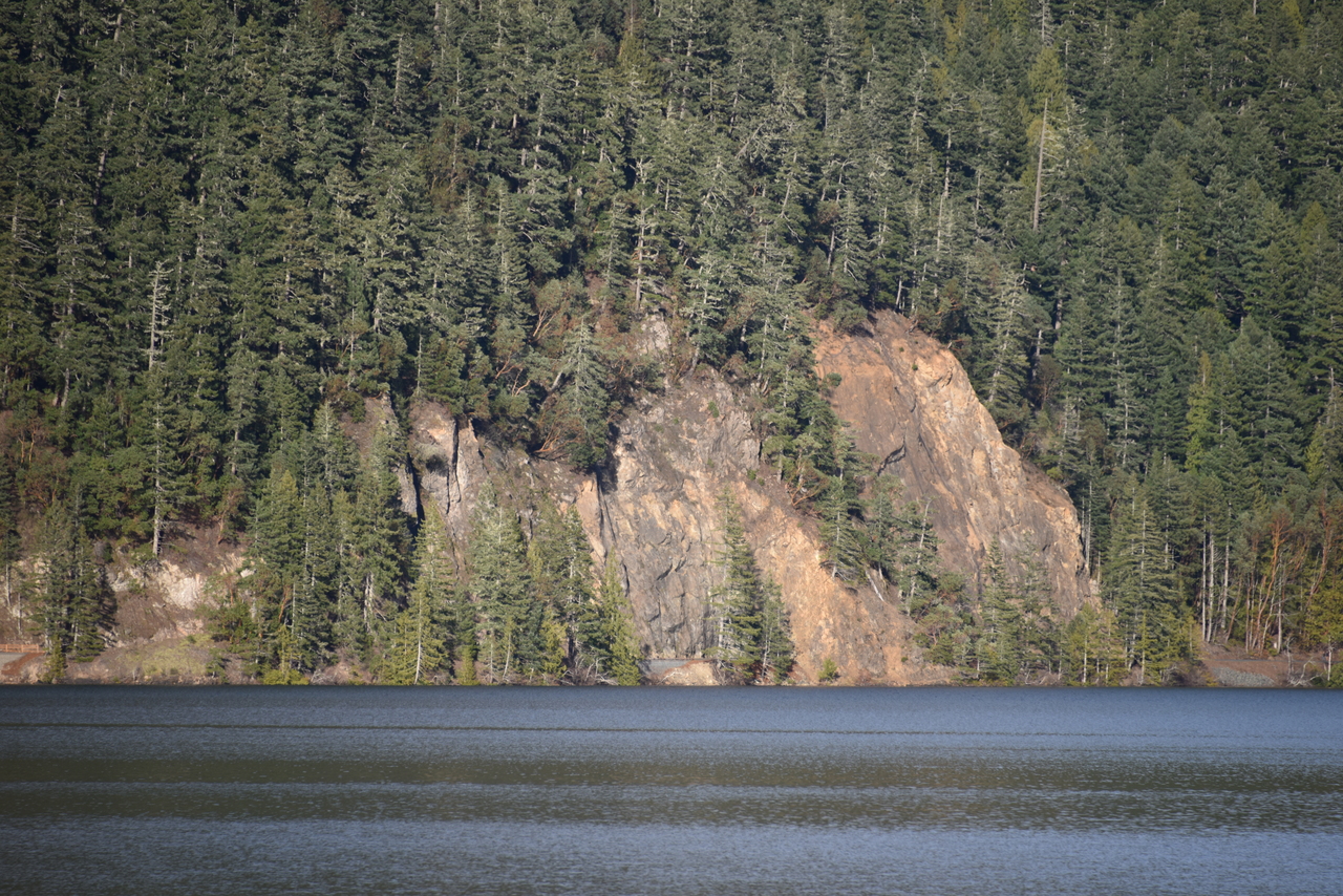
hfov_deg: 6.9
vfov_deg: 4.6
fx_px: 11193
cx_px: 672
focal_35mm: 300
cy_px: 448
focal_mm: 300
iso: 220
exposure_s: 1/640
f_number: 5.6
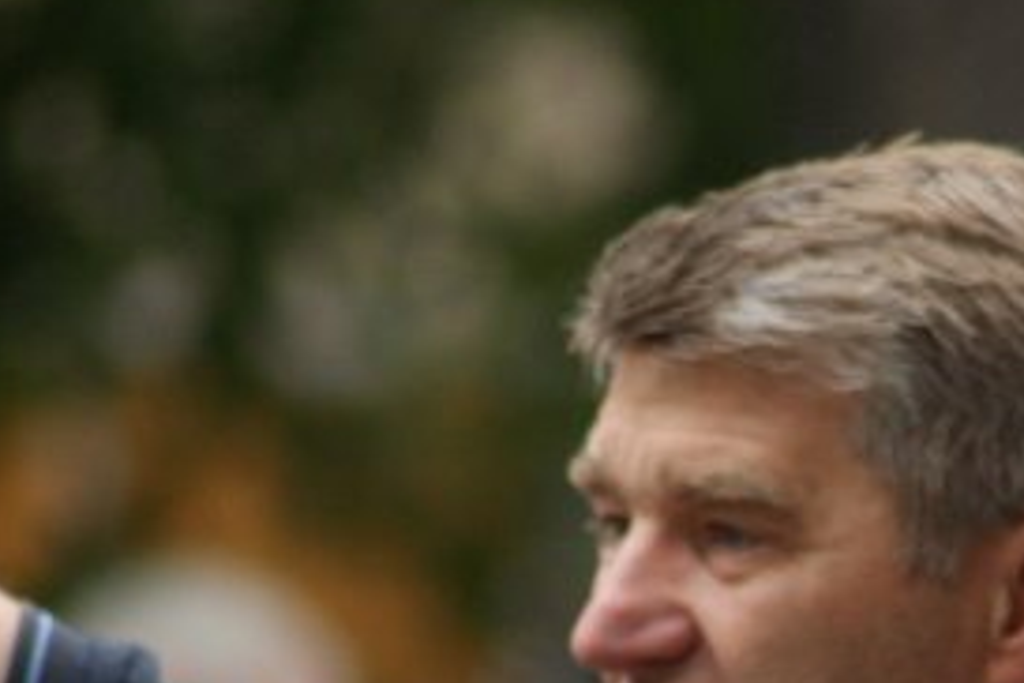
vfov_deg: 1.4
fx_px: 28016
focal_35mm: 985
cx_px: 1043
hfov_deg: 2.1
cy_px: 691
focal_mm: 280
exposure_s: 1/500
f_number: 5.6
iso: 400
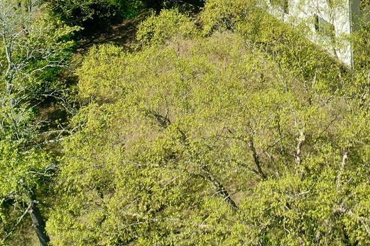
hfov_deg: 17.9
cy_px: -119
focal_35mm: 110
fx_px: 1130
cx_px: 411
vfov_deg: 11.9
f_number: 3.5
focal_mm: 10.26
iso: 100
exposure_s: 1/50
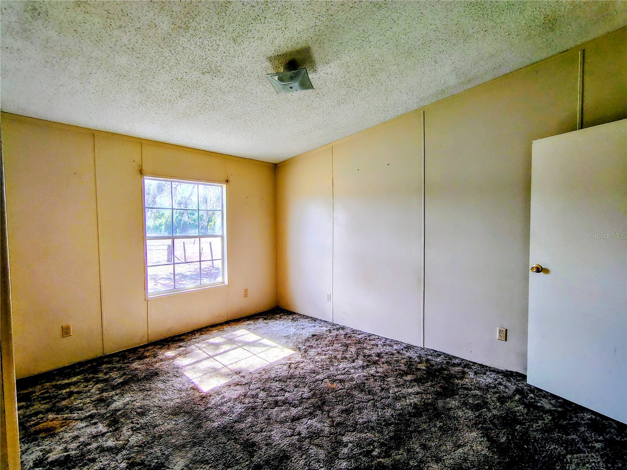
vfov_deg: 78.1
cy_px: 235
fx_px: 290
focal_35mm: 16
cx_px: 314
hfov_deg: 94.5
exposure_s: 1/120
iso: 231
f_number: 2.2
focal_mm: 2.13
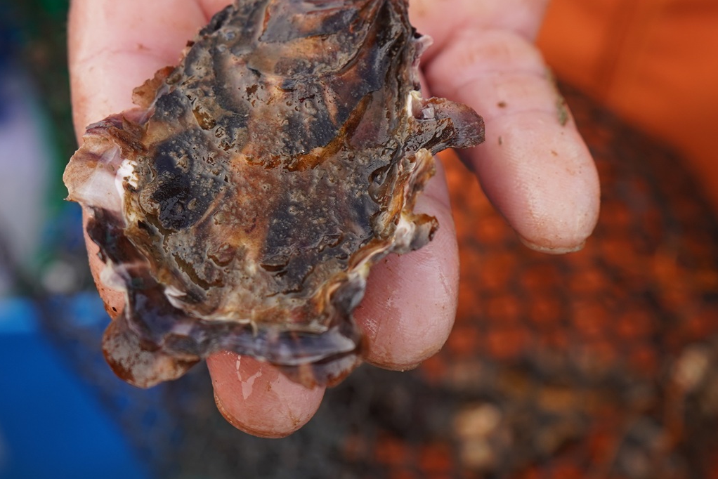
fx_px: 1516
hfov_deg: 26.5
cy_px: 67
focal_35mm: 76
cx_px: 247
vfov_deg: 17.7
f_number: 5.6
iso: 250
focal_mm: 37
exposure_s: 1/250
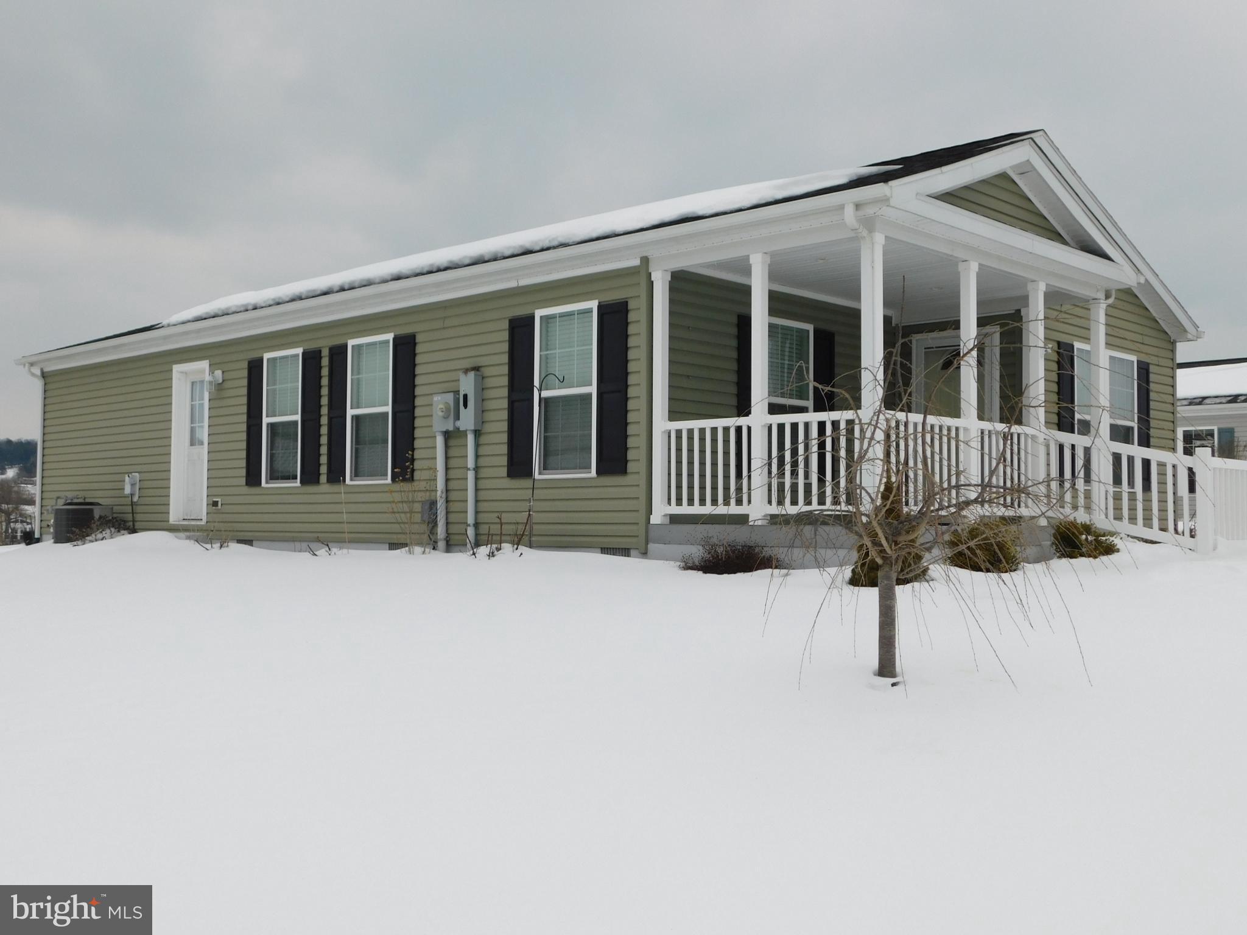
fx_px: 1297
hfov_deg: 51.4
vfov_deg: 39.7
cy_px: 468
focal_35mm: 36
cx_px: 624
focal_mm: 6.3
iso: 125
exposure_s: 1/800
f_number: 3.5
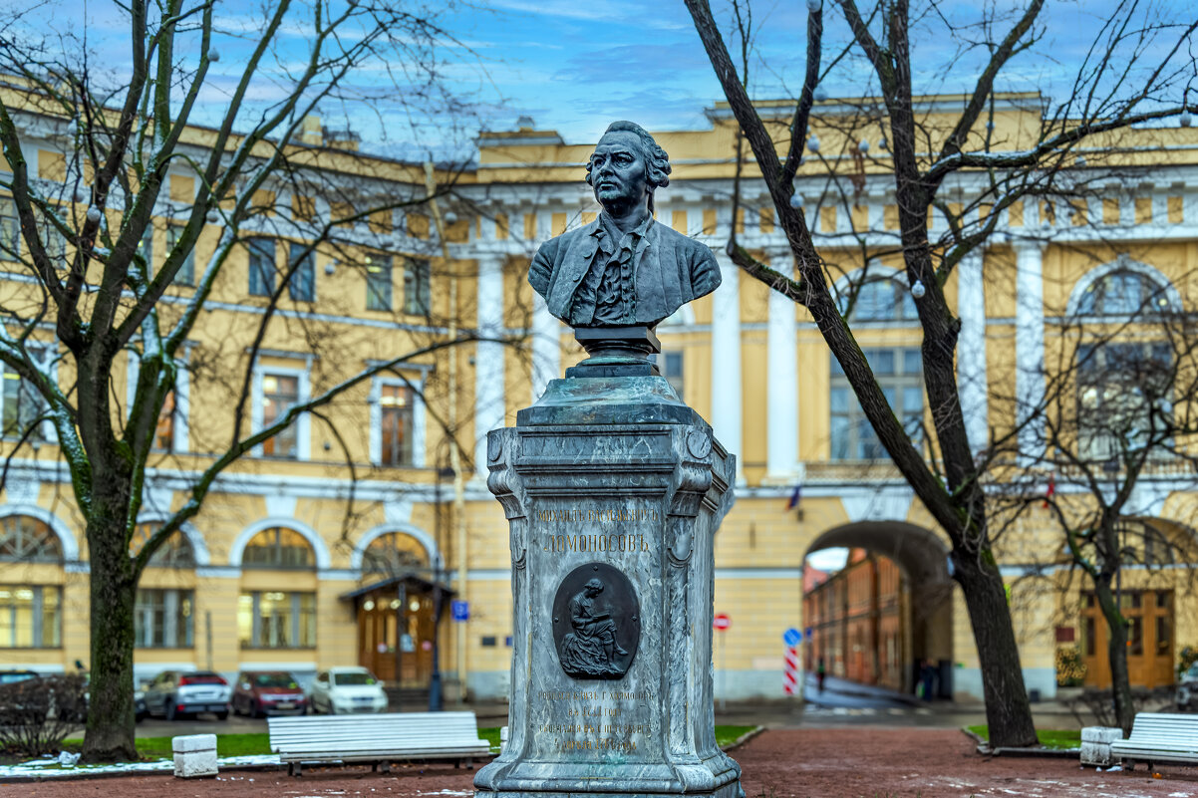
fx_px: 1464
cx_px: 599
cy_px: 399
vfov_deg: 30.5
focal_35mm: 44
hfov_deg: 44.5
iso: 64
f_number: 4
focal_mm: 44
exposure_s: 1/8
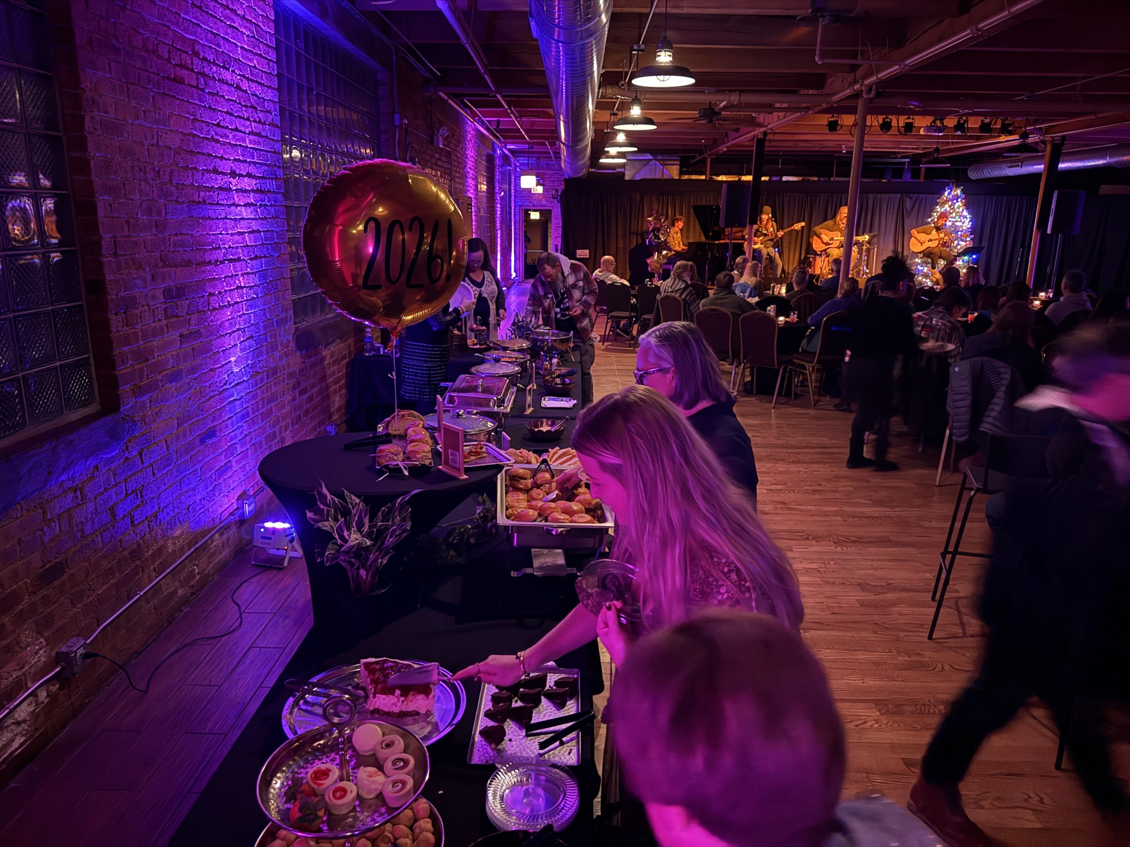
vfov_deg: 56.8
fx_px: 783
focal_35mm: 24
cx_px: 565
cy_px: 424
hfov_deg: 71.6
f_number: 1.78
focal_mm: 6.76
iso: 2500
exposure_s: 1/15
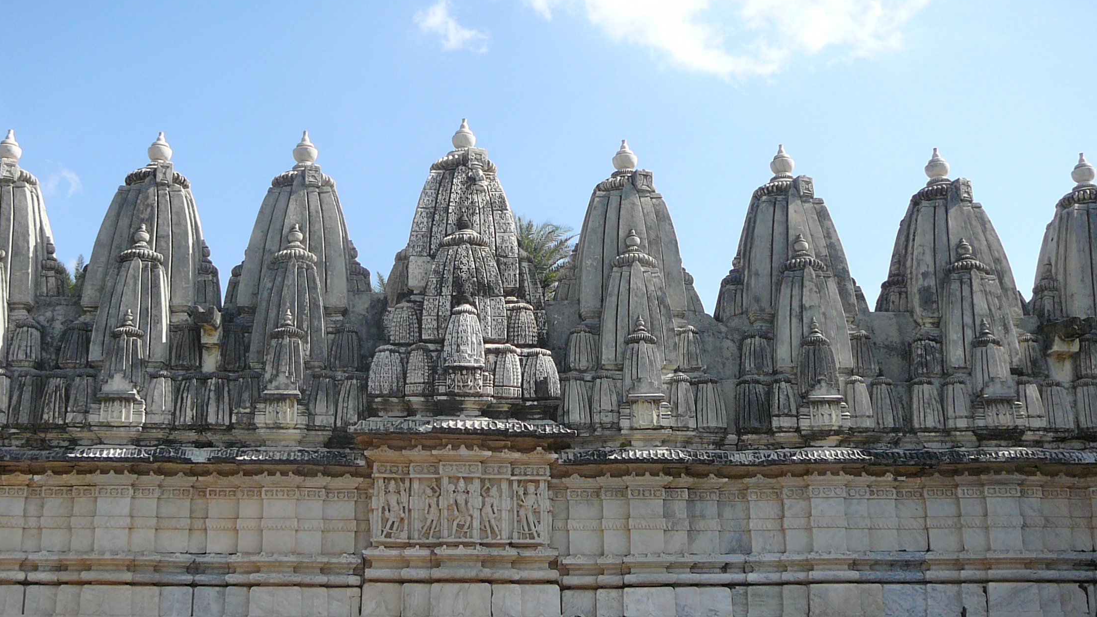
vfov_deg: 27.0
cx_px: 472
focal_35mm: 44
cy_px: 372
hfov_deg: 46.3
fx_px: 1280
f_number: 2.8
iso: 80
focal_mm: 5.2
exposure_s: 1/1000
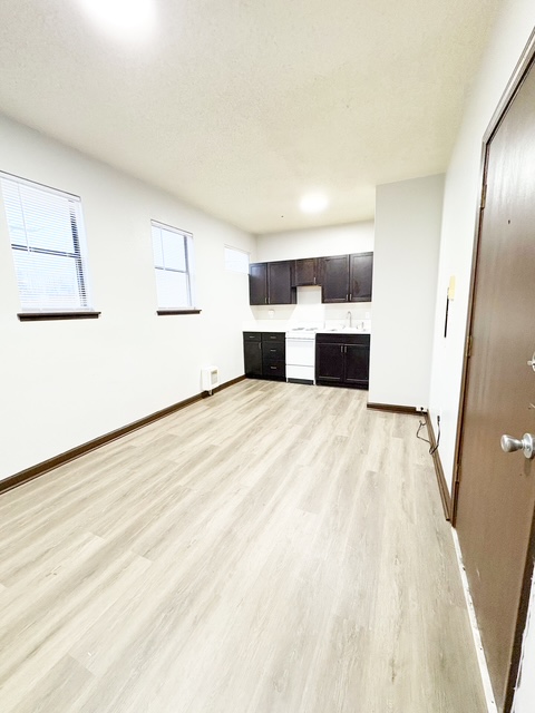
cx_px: 268
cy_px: 356
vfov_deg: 102.1
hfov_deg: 85.7
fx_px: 288
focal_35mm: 14
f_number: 2.2
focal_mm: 2.22
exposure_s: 1/60
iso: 320
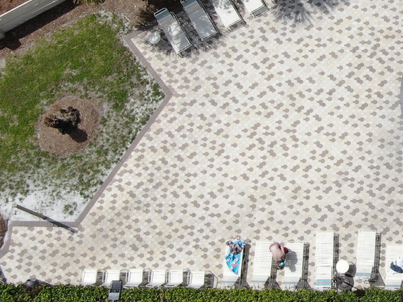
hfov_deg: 20.6
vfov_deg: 16.4
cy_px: 26
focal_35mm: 89
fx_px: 1036
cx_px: 481
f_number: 3.3
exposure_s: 1/1000
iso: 100
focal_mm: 6.21
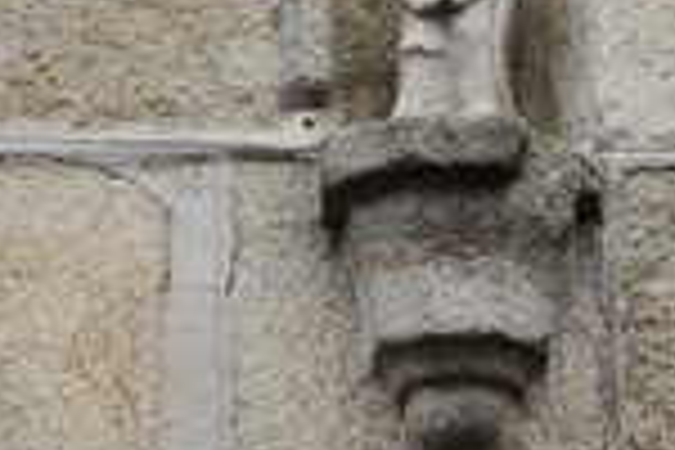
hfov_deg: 3.7
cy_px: -9
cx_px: 432
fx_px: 10499
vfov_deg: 2.5
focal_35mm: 560
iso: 400
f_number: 9
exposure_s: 1/200
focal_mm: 200
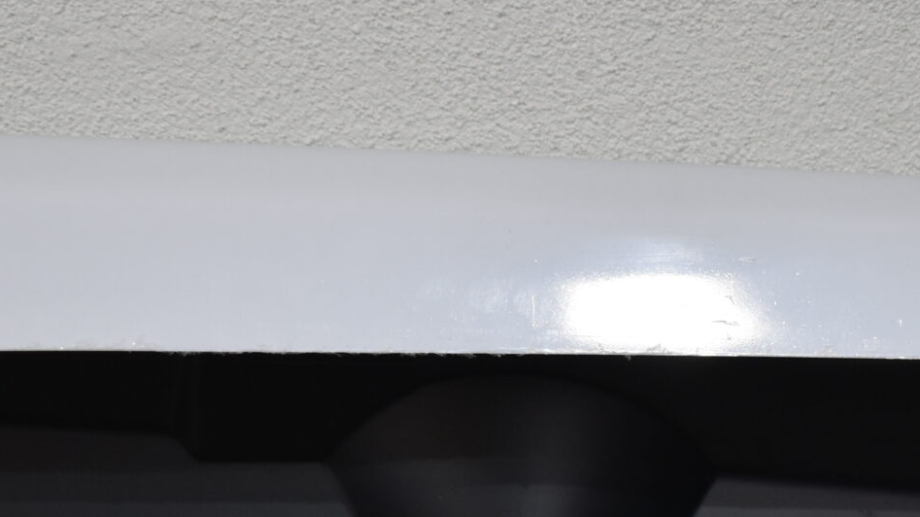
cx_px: 526
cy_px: 466
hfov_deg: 20.9
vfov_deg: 11.8
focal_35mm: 102
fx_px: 2487
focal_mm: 24
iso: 450
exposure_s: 1/250
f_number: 3.8
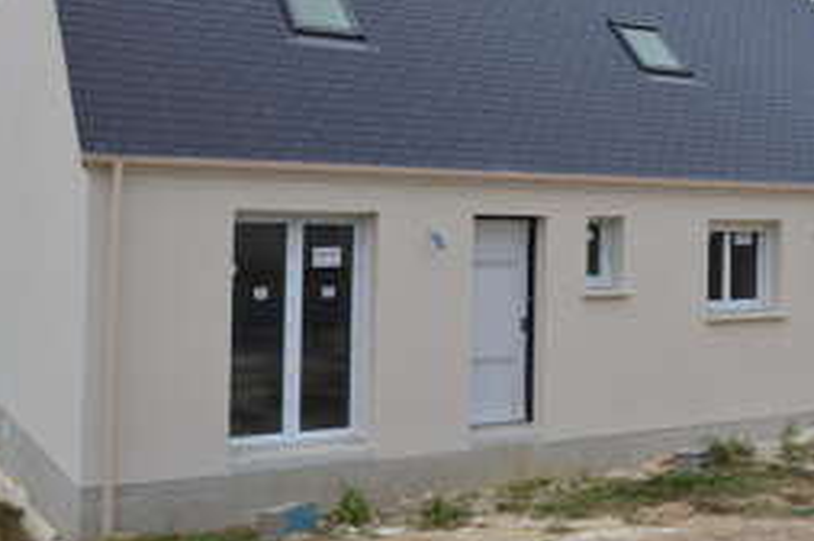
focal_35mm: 49
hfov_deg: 40.4
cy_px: 174
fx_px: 1101
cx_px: 495
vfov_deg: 27.4
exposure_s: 1/200
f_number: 7.1
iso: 200
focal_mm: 21
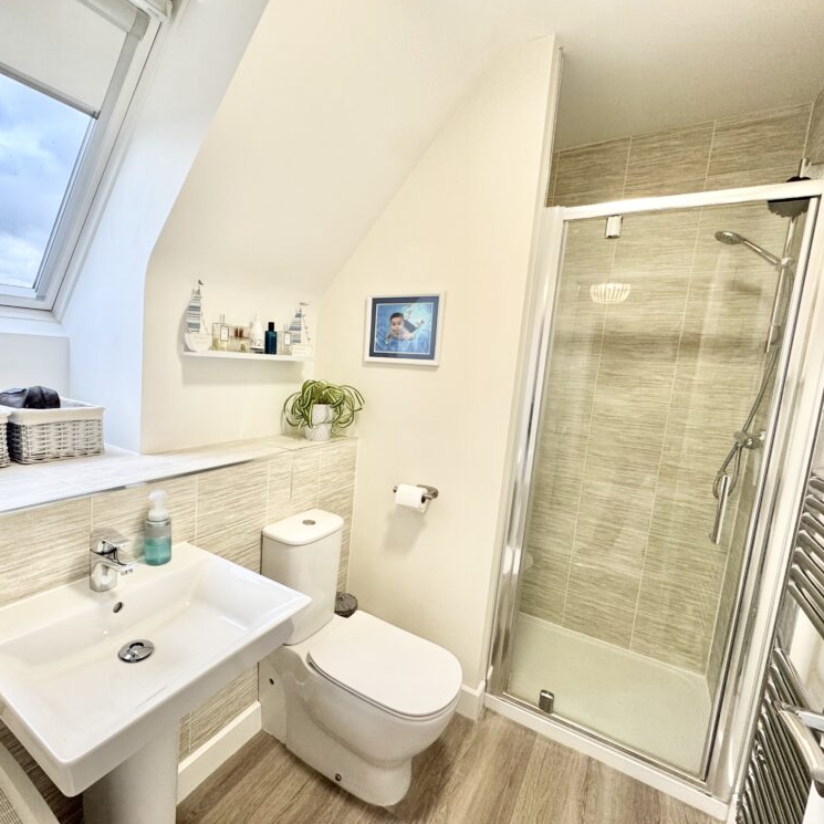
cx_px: 332
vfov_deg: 84.0
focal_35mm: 17
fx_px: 458
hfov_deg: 83.0
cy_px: 414
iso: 125
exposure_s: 1/99
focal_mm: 2.22
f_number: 2.2
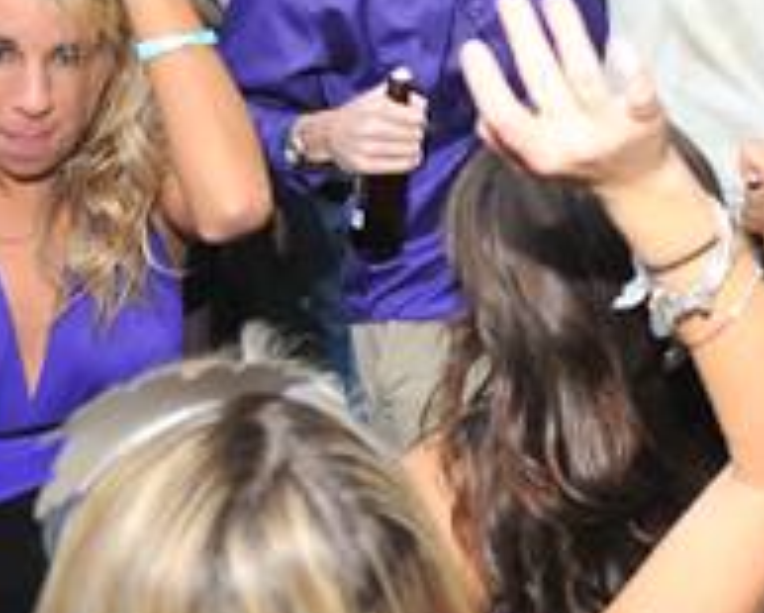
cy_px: 8
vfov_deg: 23.0
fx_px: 1449
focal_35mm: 64
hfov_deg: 25.2
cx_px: 1017
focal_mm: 24
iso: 1250
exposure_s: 1/100
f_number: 5
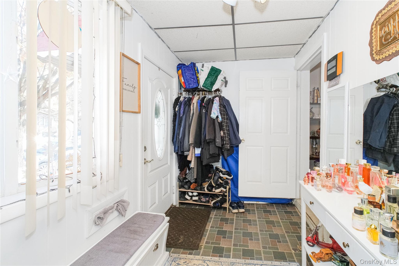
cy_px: 133
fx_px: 166
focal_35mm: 15
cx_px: 200
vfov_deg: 77.3
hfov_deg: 100.4
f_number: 8
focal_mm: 10
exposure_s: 1/60
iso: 1600
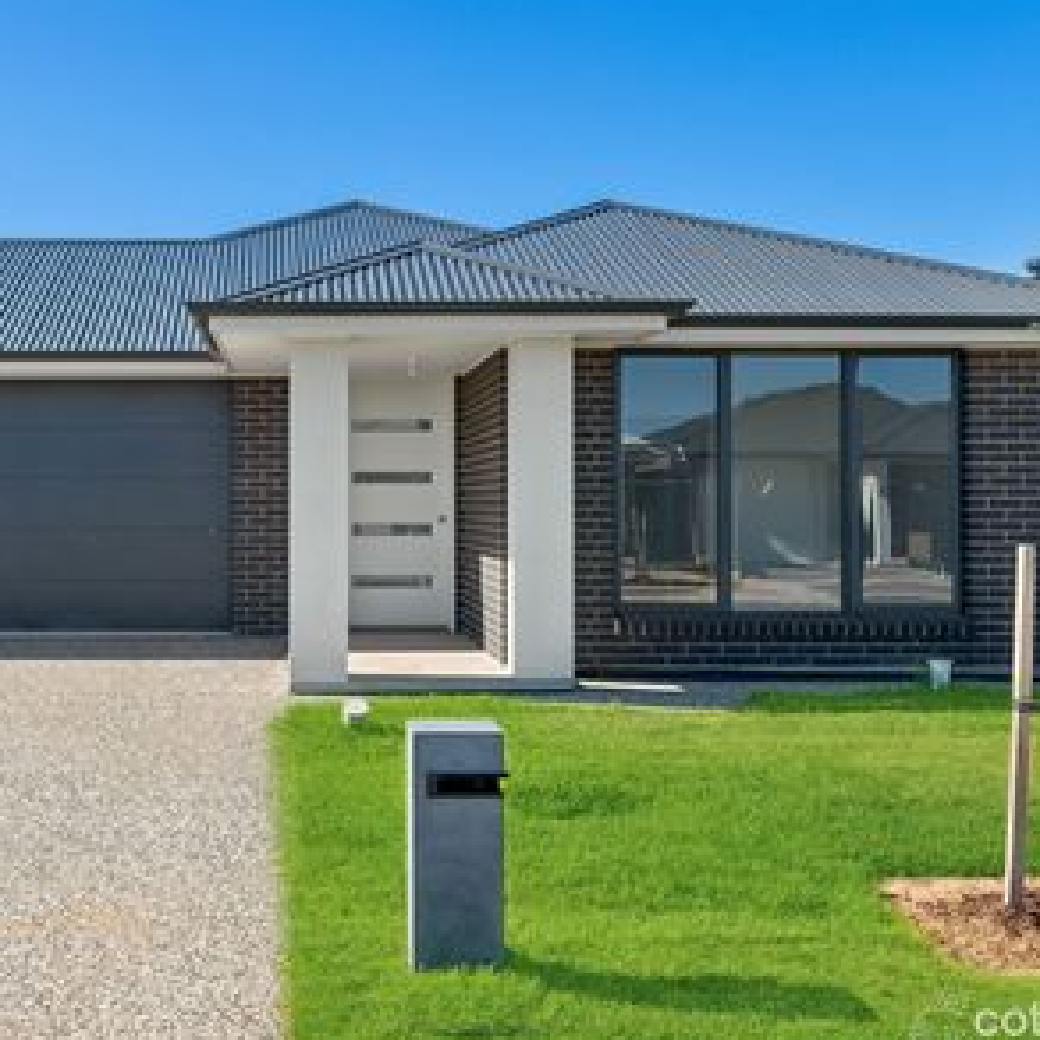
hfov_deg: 53.2
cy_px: 538
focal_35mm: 30
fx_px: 1020
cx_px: 362
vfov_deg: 54.0
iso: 400
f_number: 8
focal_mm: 22
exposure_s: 1/200
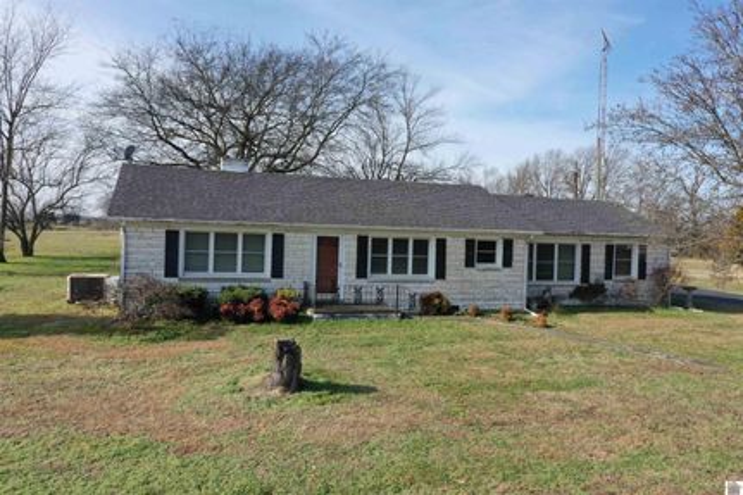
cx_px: 372
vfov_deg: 46.4
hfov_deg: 65.5
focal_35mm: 28
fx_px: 578
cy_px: 248
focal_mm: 10.26
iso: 100
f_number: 8
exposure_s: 1/200
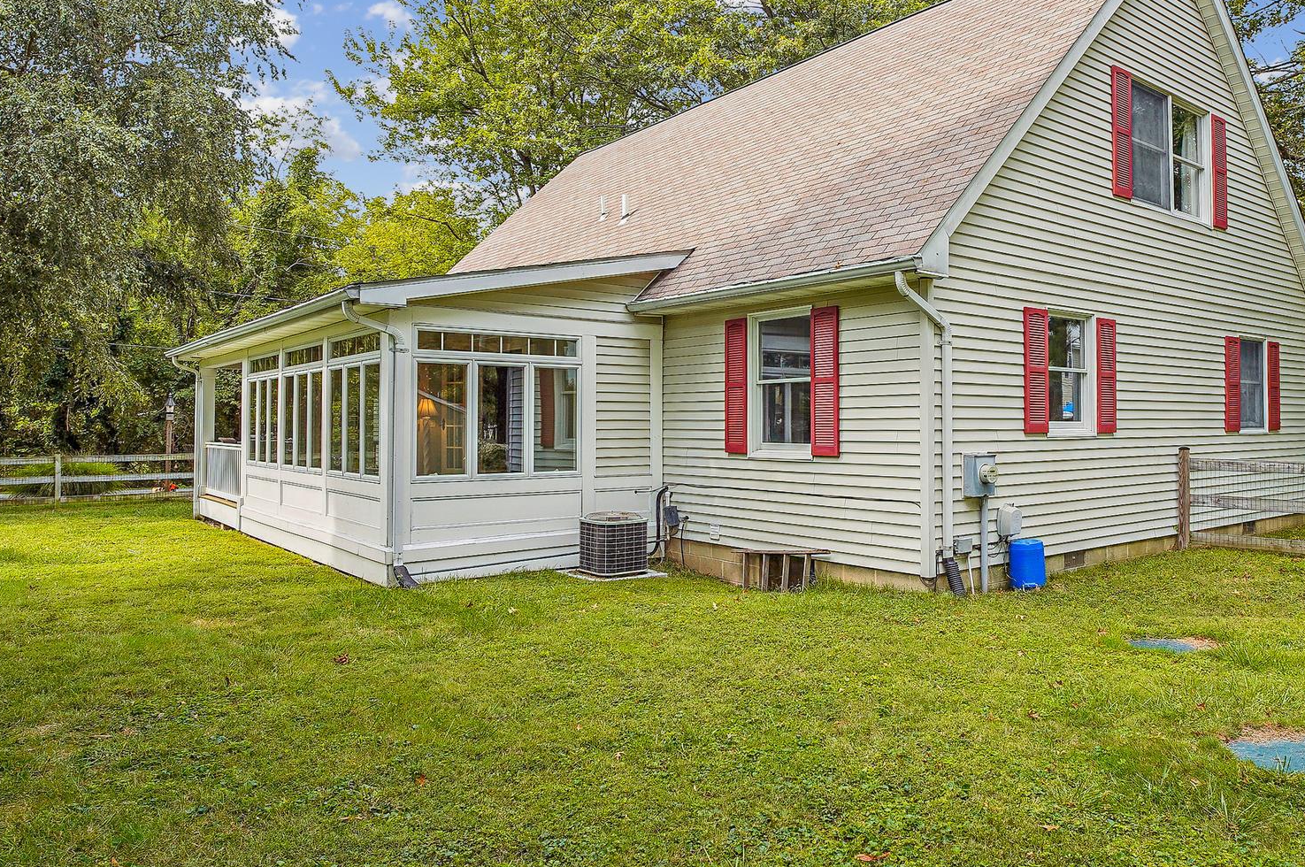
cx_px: 809
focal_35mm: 25
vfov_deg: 51.1
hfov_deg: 70.5
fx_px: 905
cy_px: 385
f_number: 5
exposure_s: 1/250
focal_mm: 18
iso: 100
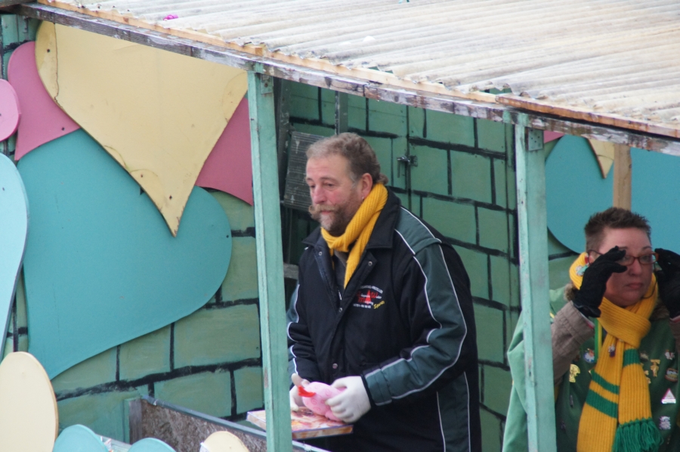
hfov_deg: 6.9
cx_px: 340
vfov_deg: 4.6
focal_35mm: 300
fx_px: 5660
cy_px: 226
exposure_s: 1/60
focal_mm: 200
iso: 1600
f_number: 6.3
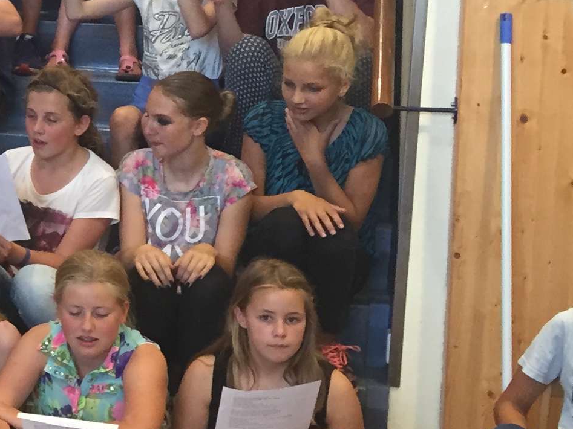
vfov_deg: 14.7
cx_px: -333
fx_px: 1655
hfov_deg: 17.3
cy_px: 100
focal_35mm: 100
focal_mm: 4.15
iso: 125
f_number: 2.2
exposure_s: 1/30
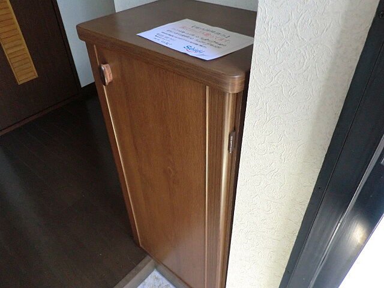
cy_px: 144
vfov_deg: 53.1
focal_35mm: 26
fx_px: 288
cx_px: 192
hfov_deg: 67.3
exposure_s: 1/60
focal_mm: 4.7
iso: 320
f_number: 2.8
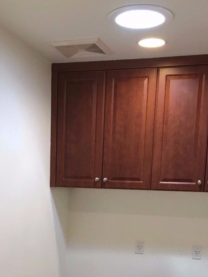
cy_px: 248
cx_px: 80
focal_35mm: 53
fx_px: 425
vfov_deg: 34.2
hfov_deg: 27.4
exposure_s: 1/17
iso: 40
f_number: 2.2
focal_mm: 4.15
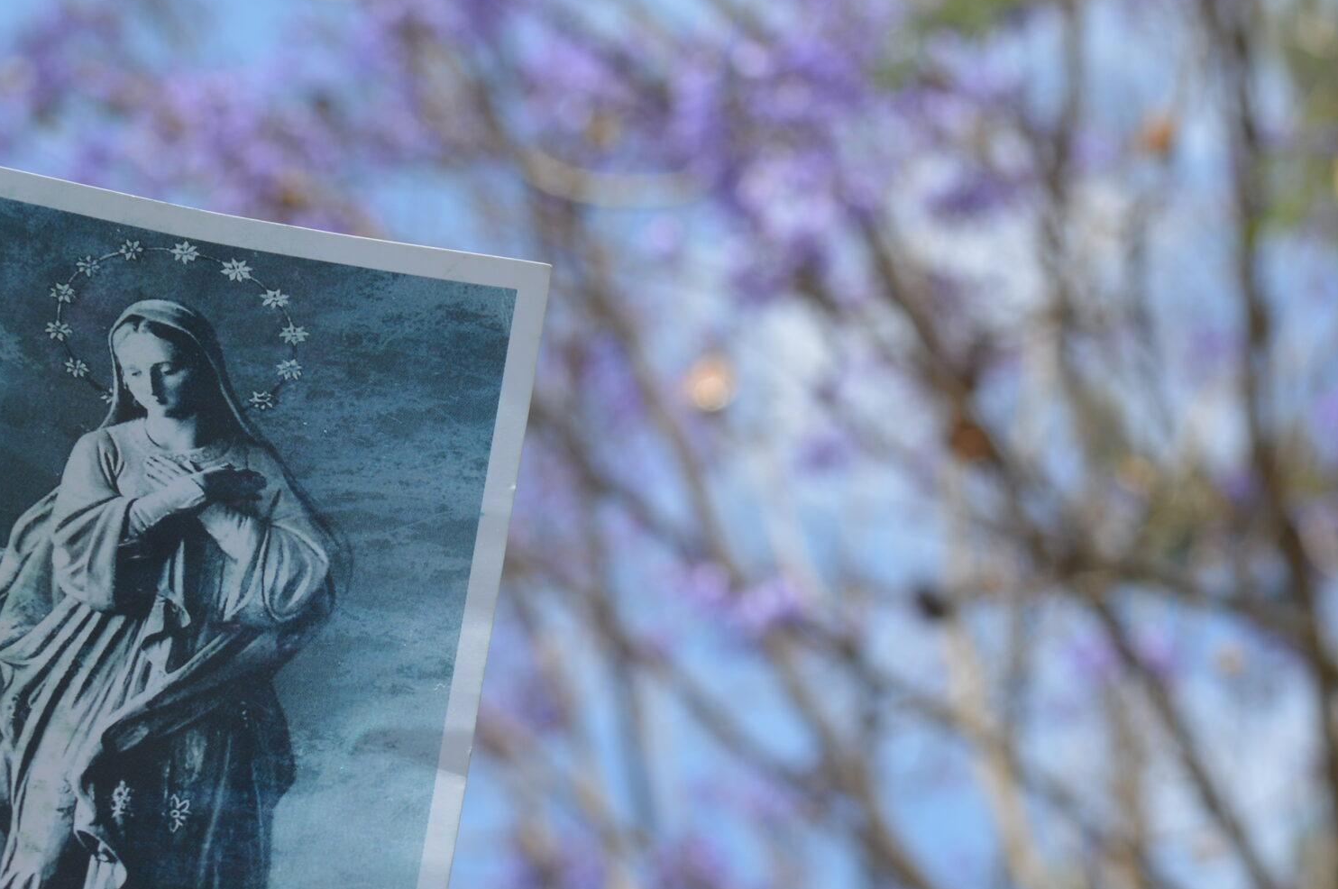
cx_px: 759
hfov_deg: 23.1
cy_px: 566
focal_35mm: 88
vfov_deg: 15.5
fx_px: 3267
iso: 100
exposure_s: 1/250
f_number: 8
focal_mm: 34
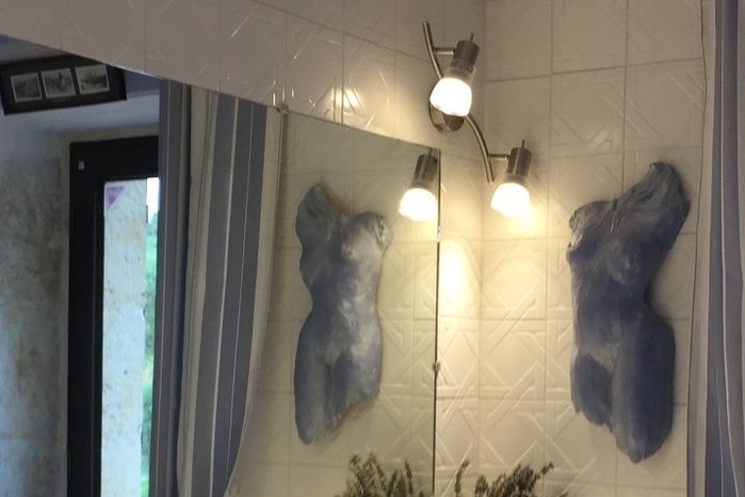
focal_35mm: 69
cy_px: 448
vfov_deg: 19.4
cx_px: 461
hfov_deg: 29.1
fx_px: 1428
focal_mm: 4.15
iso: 50
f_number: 2.2
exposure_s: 1/100
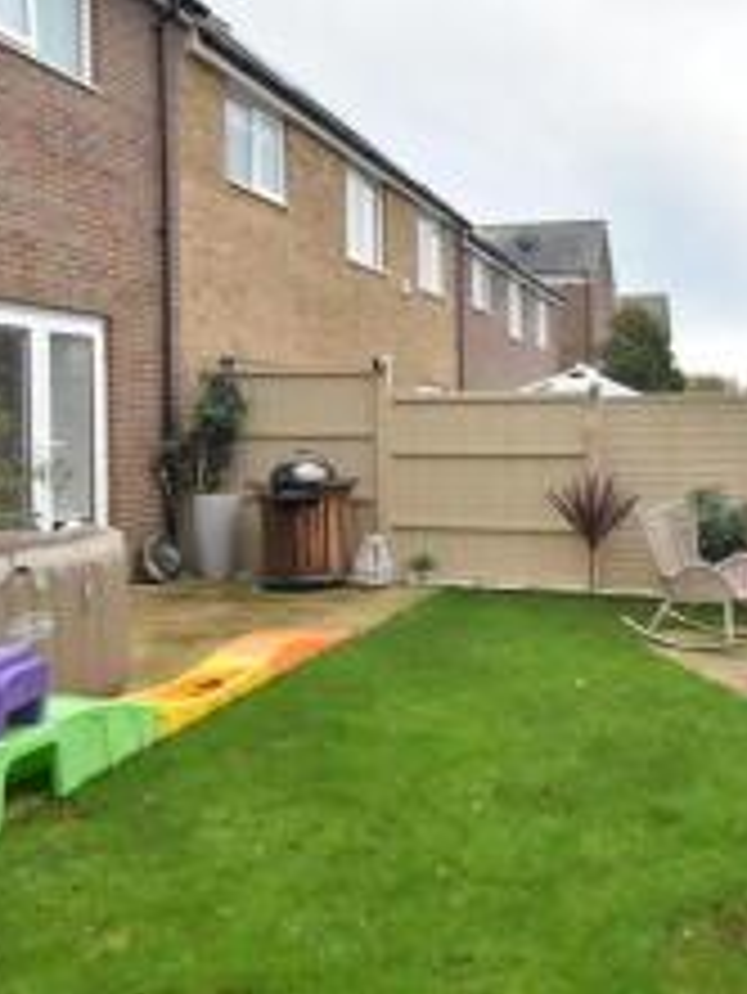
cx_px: 531
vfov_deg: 58.0
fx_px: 891
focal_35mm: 31
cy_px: 416
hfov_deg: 44.4
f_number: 6.3
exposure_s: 1/160
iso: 500
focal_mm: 10
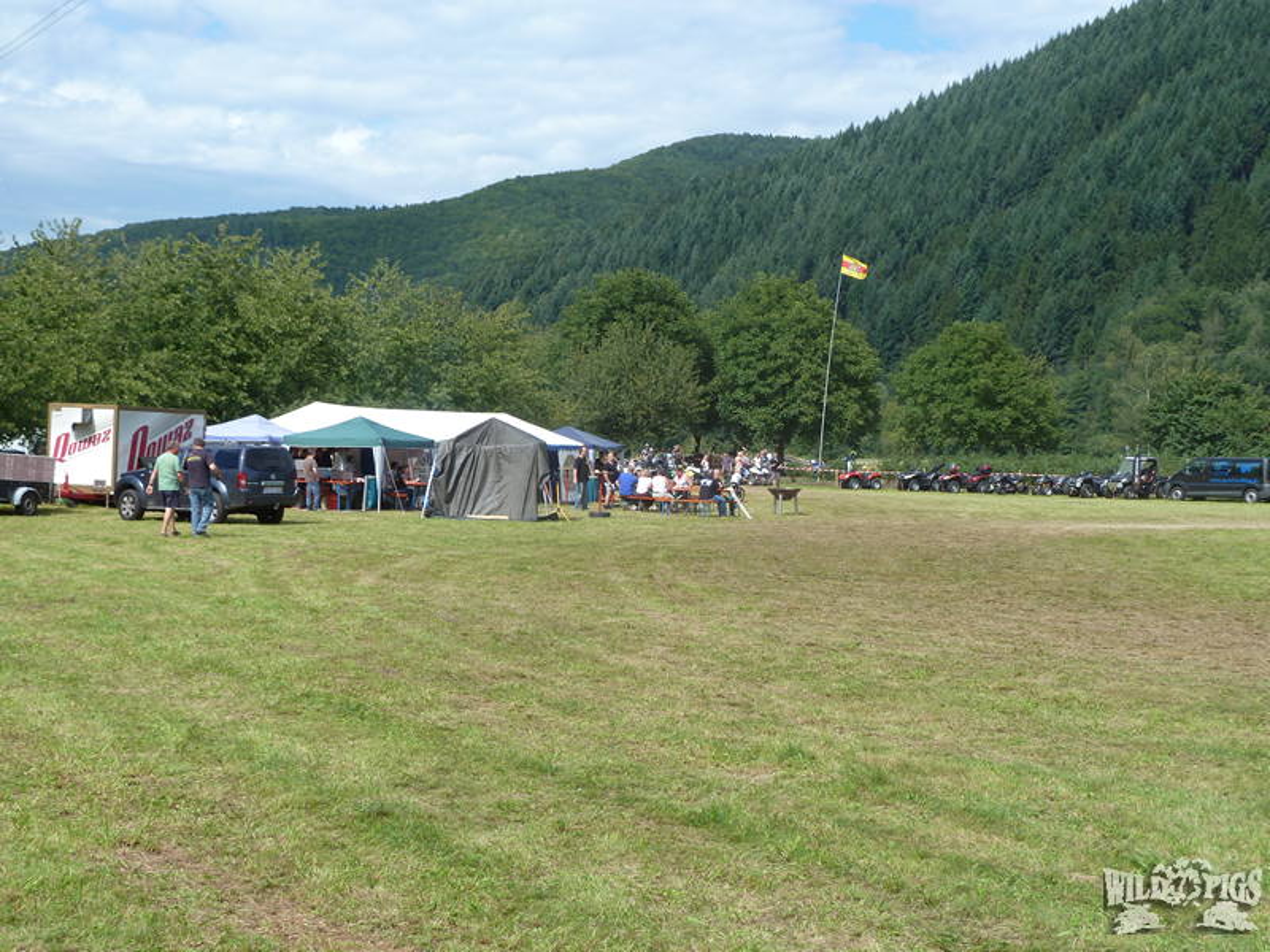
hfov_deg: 34.9
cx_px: 635
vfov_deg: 26.6
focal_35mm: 55
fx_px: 2018
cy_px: 476
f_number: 4.5
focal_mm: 9.1
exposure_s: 1/400
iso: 80
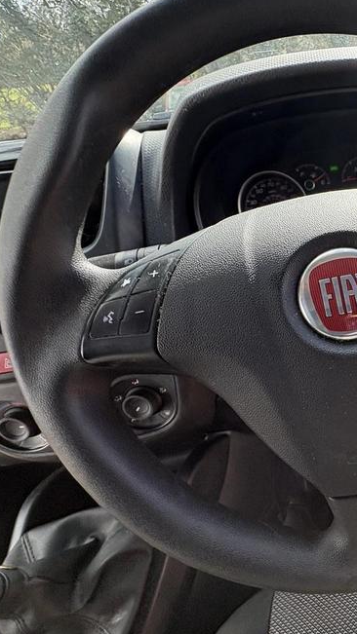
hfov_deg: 43.3
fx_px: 354
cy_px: 317
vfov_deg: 83.9
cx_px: 380
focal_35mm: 21
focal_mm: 2.22
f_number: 2.2
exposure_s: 1/251
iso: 64
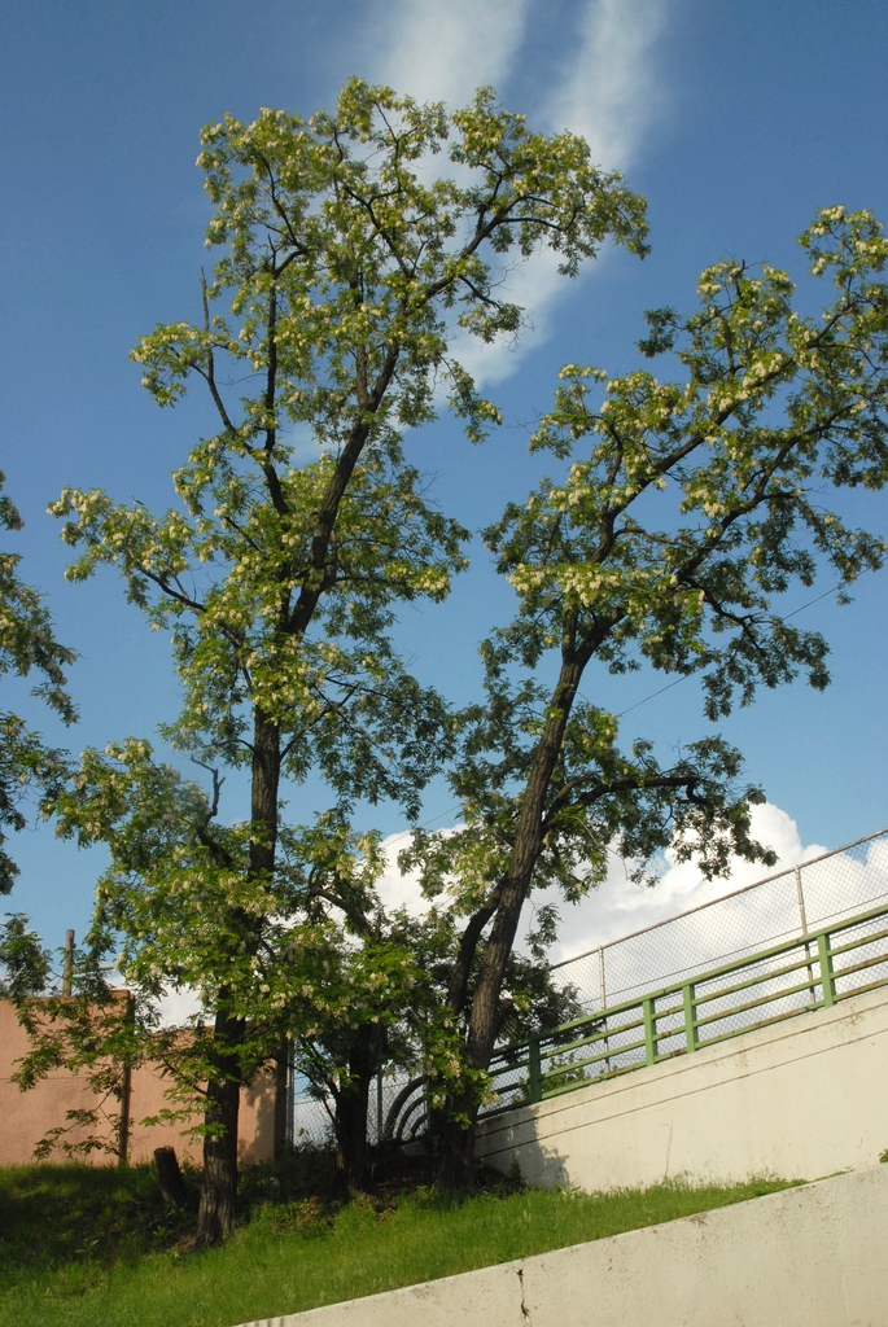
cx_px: 444
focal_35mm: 42
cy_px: 664
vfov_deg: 46.4
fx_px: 1550
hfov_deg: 32.0
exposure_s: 1/350
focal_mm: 28
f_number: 10
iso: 400
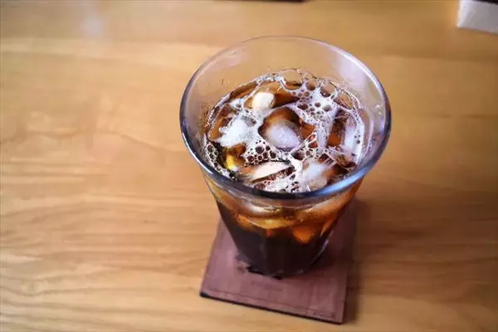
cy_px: 166
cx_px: 249
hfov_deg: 53.1
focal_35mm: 36
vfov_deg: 36.9
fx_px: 498
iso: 400
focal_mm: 24
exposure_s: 1/60
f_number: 4
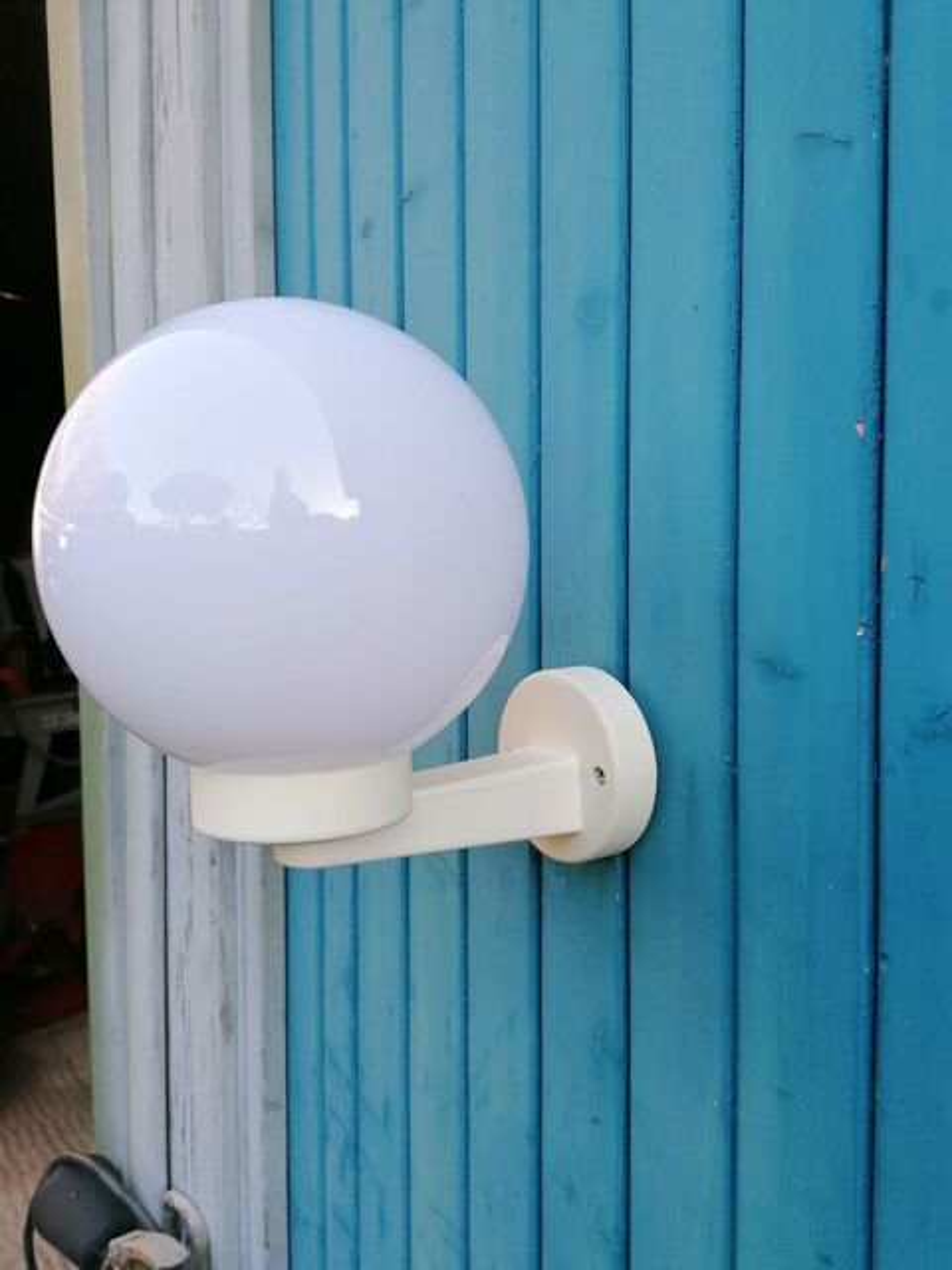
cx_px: 476
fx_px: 990
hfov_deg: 51.4
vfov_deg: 65.3
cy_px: 635
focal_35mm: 27
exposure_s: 1/100
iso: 64
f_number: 1.8
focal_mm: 4.75
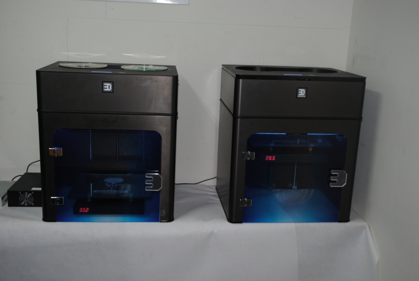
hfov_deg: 49.5
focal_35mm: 39
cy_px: 140
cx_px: 210
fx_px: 455
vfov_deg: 34.3
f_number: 4
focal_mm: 26
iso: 200
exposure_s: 1/60
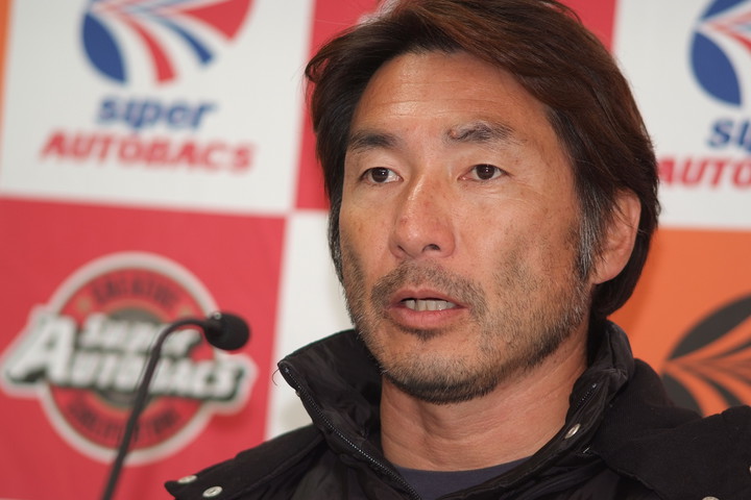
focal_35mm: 270
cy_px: 250
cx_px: 376
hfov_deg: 7.6
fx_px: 5632
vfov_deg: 5.1
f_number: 2.8
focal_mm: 180
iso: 400
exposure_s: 1/250
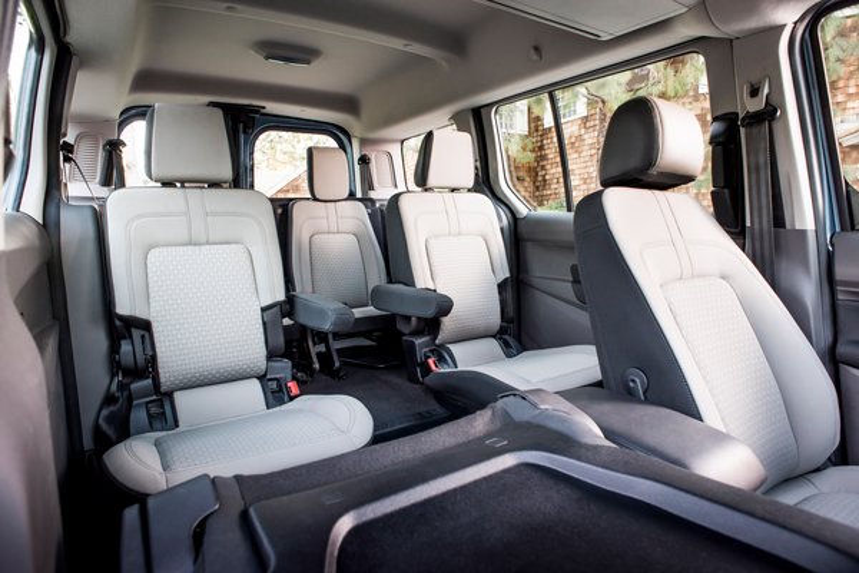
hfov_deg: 84.0
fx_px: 477
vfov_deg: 61.9
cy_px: 286
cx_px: 430
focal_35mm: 20
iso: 800
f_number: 7.1
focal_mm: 20
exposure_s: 1/30
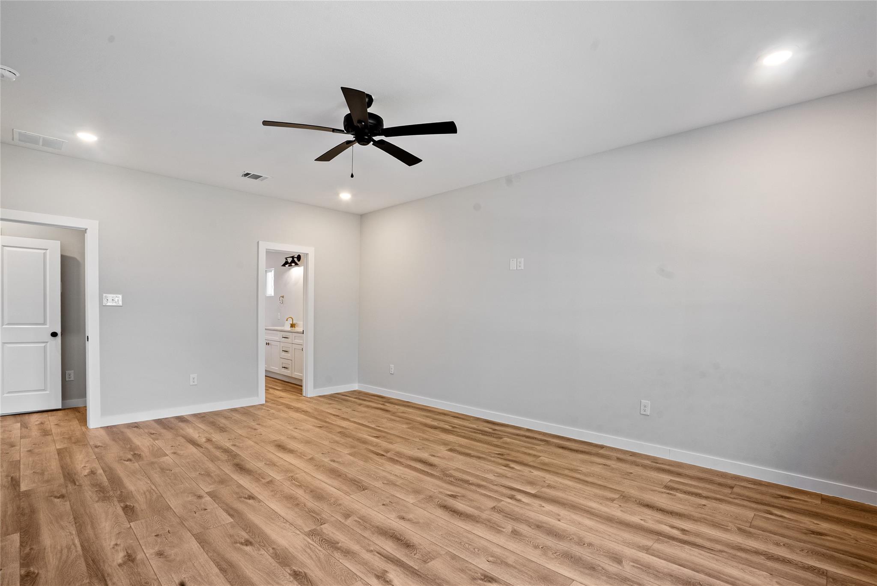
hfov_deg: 96.7
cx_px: 438
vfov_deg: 73.8
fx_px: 390
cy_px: 293
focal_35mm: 16
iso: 320
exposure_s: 1
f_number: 11
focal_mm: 16
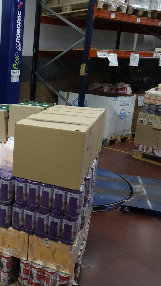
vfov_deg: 52.8
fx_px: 288
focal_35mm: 38
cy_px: 143
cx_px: -42
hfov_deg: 26.8
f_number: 2.4
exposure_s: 1/100
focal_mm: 8.8
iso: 3200
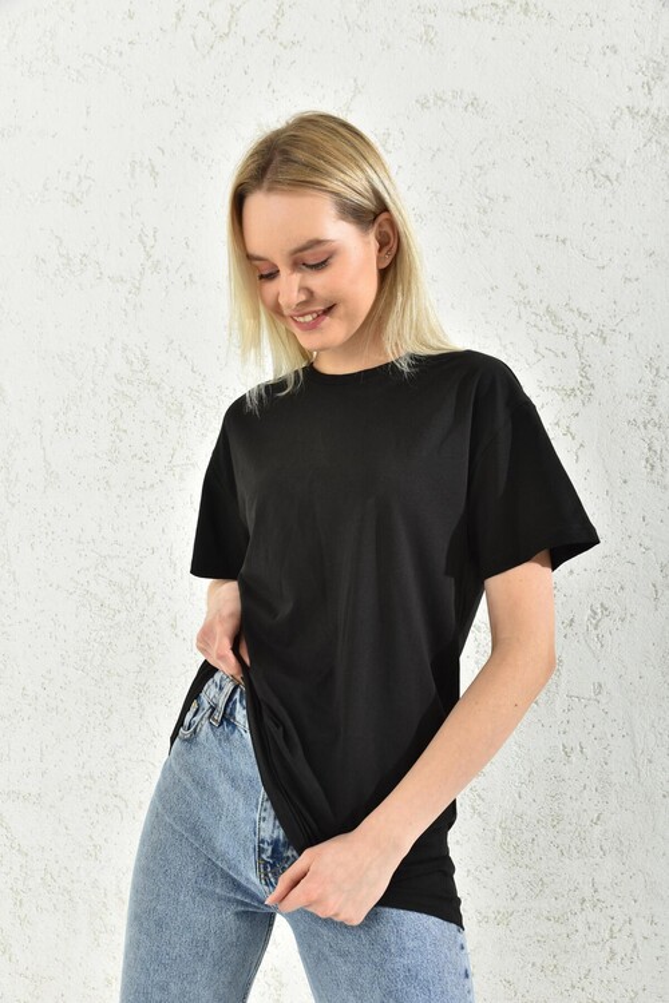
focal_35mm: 36
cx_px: 334
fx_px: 1003
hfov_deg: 36.9
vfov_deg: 53.1
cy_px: 502
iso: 100
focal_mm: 36
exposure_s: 1/160
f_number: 7.1
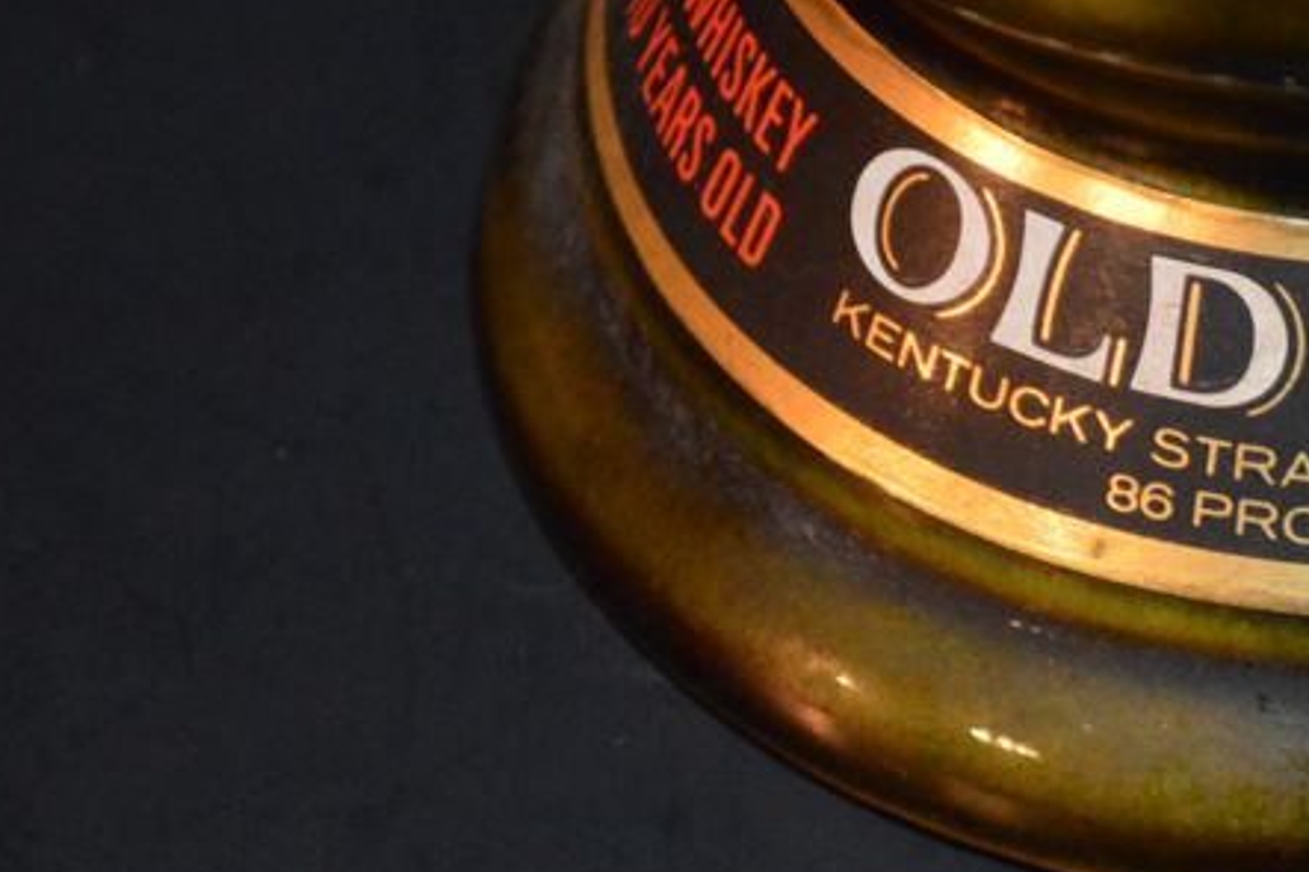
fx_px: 6765
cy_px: 525
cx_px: 1439
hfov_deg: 10.9
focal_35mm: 186
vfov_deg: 7.4
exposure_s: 1/60
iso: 3200
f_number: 5.6
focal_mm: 55
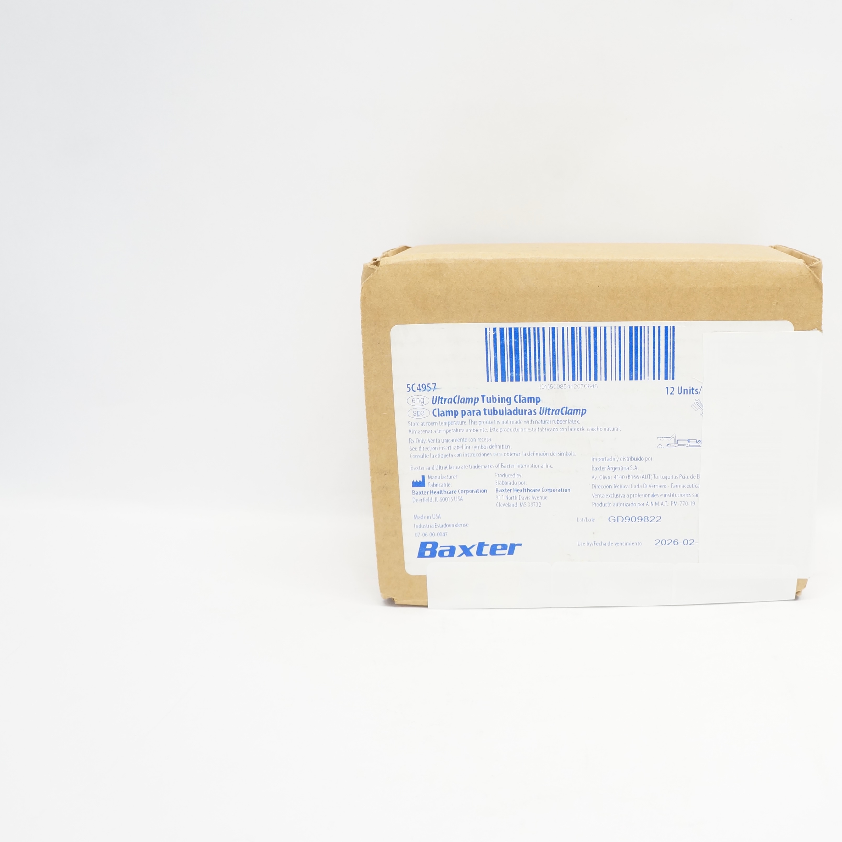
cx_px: 601
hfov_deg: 46.0
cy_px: 426
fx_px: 963
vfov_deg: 47.2
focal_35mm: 35
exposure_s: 1/60
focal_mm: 18
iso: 800
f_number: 5.6
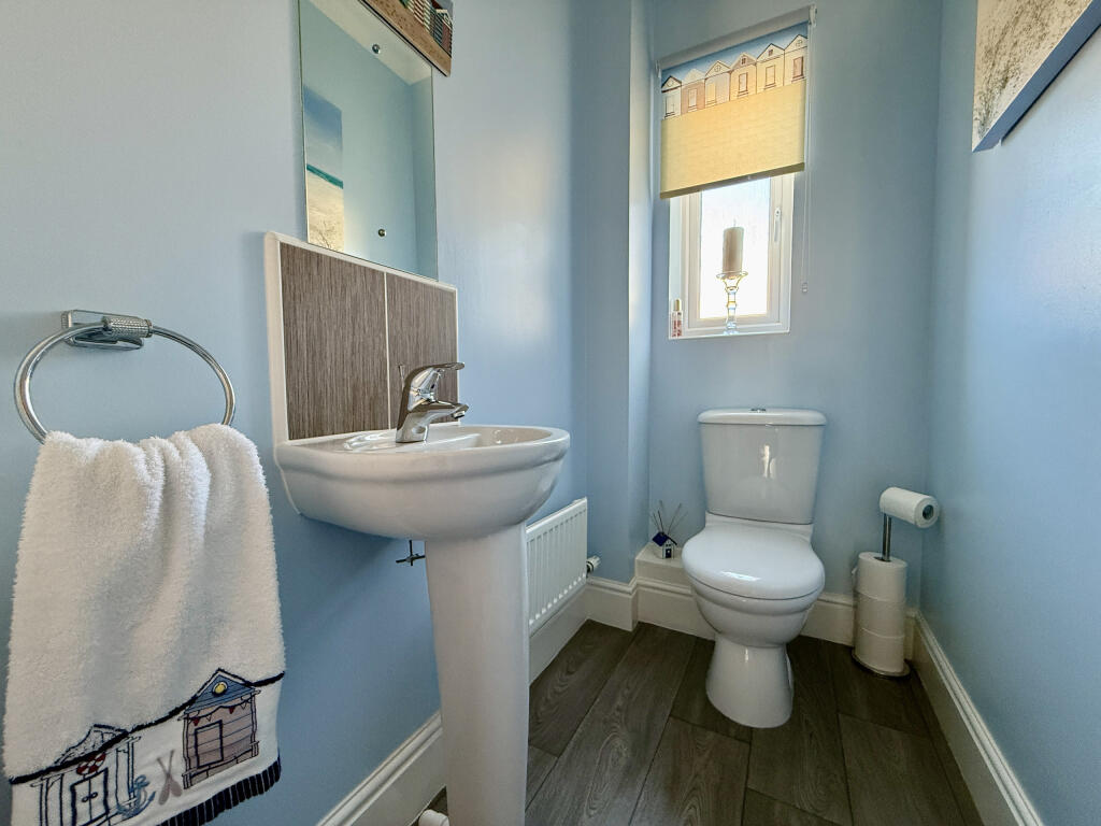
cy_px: 413
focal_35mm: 14
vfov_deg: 85.7
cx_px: 550
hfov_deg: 102.1
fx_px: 445
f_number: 2.2
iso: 320
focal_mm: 2.22
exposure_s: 1/69
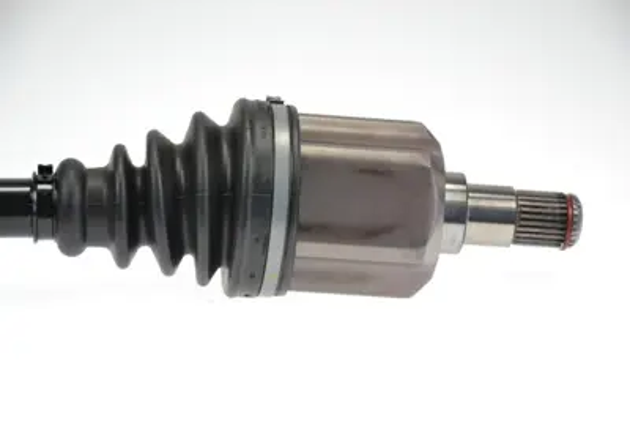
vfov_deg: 8.7
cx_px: 315
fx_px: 2757
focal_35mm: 158
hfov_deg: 13.0
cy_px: 210
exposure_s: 1/640
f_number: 6.3
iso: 1600
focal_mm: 105
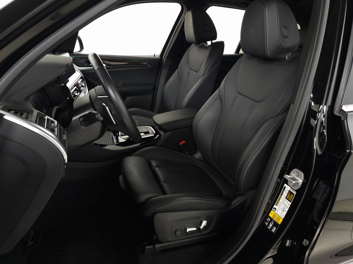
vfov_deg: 58.9
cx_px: 176
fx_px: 235
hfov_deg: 73.9
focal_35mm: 23
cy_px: 132
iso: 160
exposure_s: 1/60
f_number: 1.7
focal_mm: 6.3
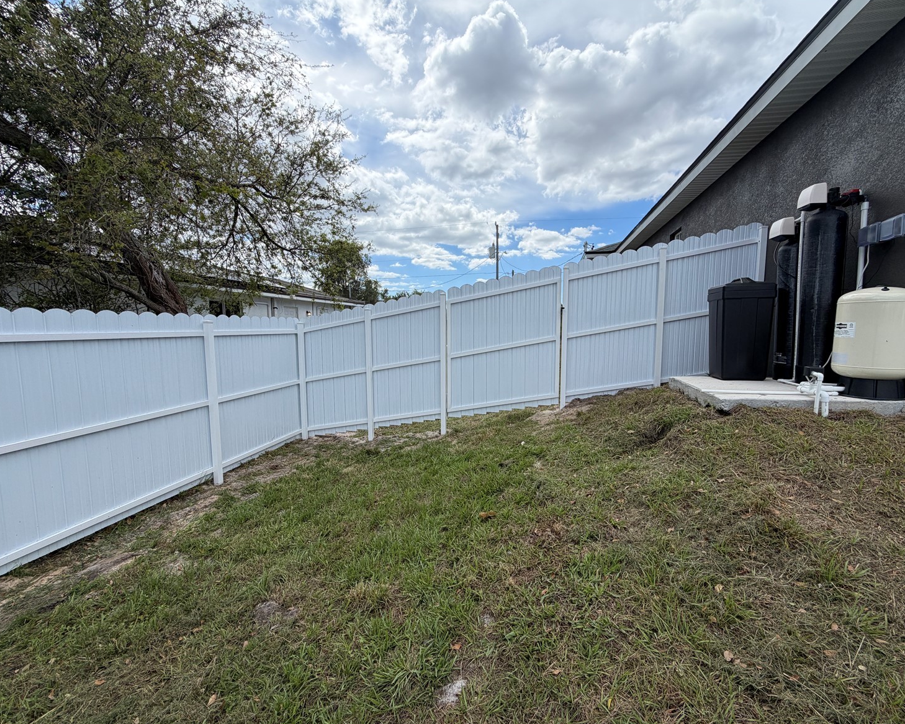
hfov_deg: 96.8
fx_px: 402
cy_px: 367
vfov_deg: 84.0
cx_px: 469
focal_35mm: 15
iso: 25
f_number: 2.2
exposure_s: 1/1087
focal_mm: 2.22
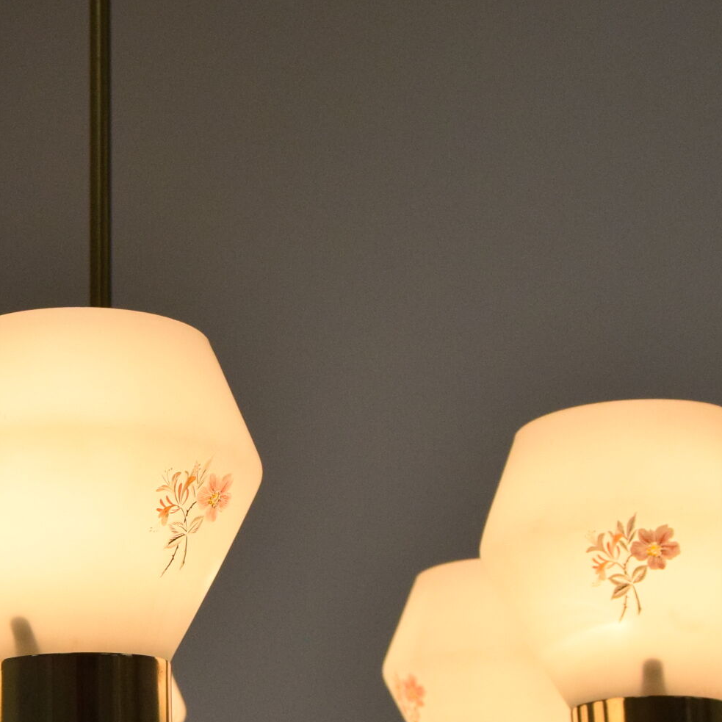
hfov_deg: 17.0
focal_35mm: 101
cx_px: 98
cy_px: 433
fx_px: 2383
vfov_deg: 17.2
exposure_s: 1/800
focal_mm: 26
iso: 1600
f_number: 7.1
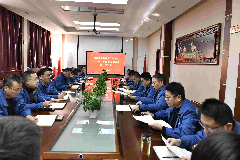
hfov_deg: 73.7
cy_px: 80
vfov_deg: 53.1
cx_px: 120
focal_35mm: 24
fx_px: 160
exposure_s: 1/100
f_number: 5.6
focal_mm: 24
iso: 4000
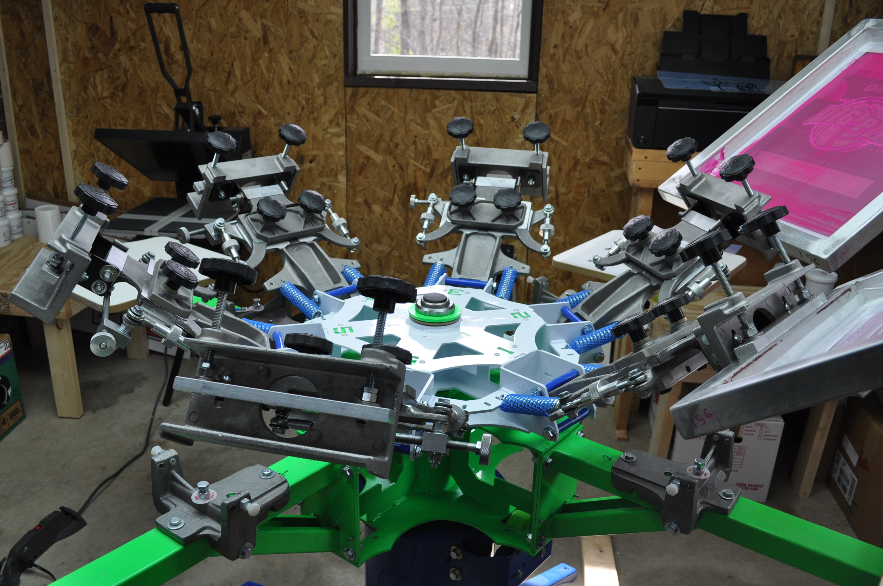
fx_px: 735
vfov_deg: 43.5
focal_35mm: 30
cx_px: 442
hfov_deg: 62.0
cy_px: 293
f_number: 5.6
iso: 360
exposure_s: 1/125
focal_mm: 20
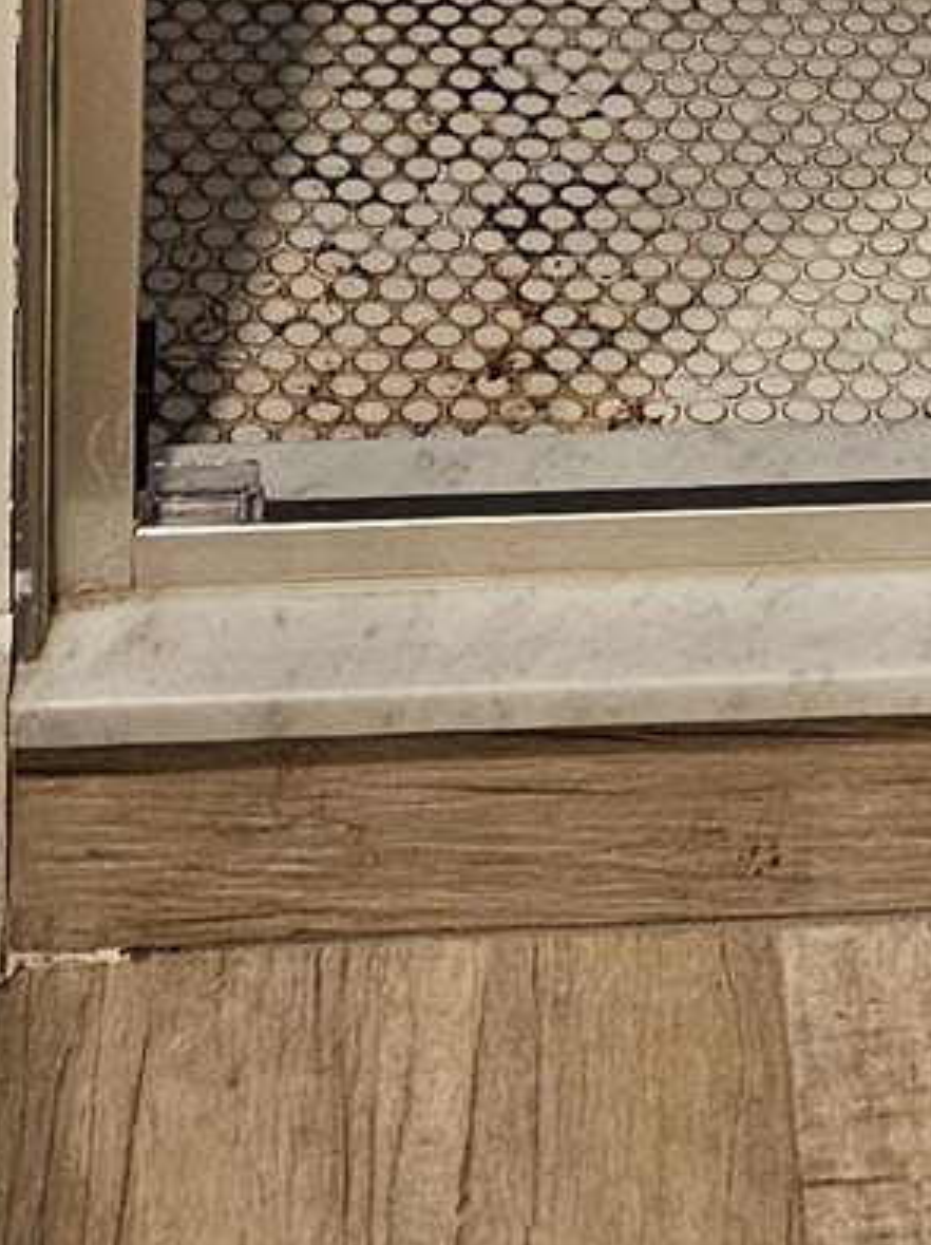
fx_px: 4849
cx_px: 991
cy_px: -1967
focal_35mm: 135
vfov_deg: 11.4
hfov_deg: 10.8
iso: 640
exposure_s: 1/60
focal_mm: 6.3
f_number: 1.7
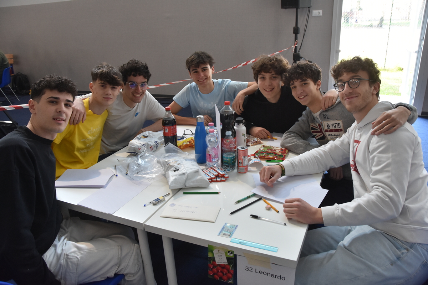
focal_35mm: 27
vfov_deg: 47.9
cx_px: 214
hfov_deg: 67.4
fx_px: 321
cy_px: 142
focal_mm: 18
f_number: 5
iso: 800
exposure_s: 1/100
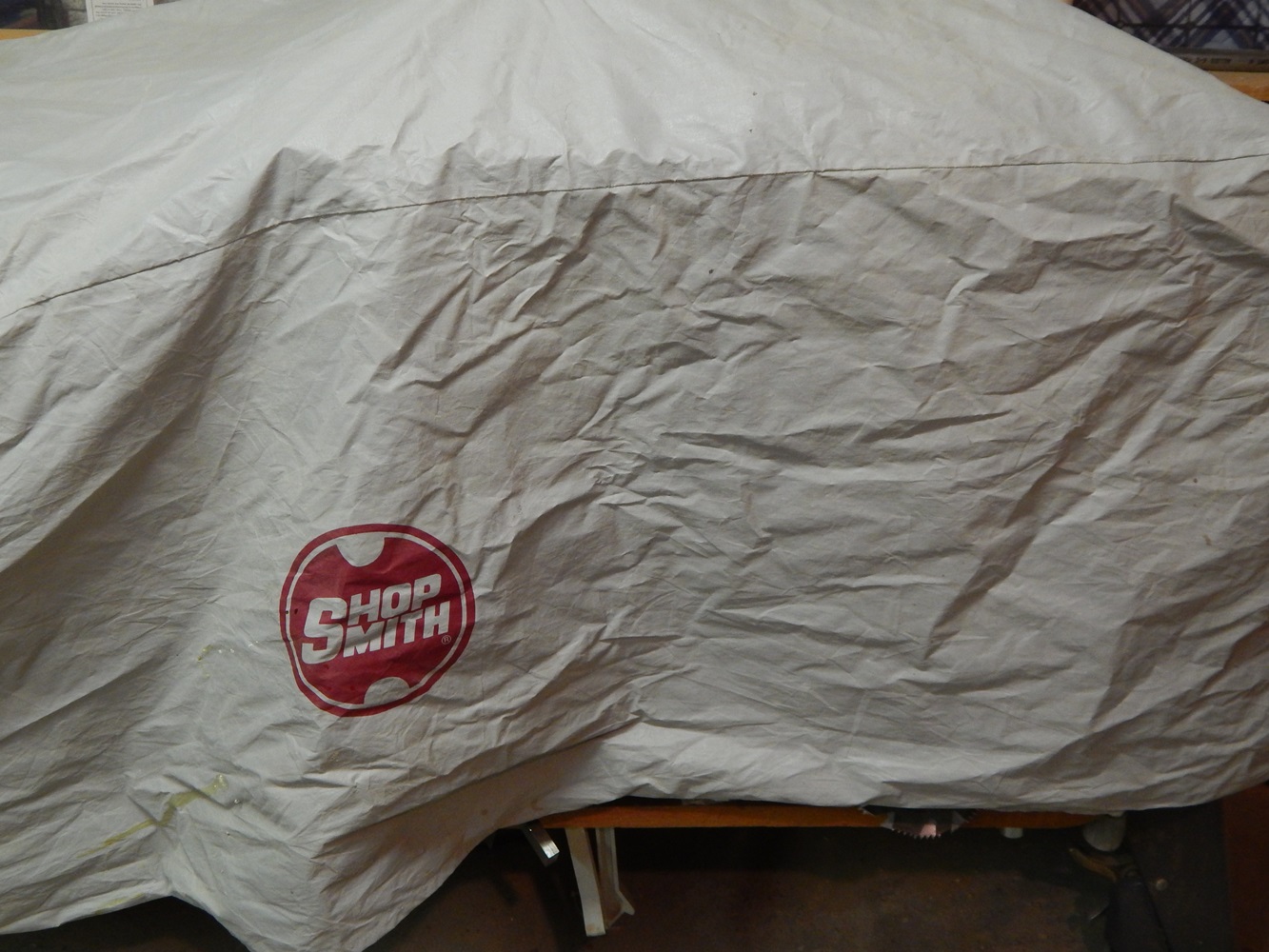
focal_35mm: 38
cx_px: 634
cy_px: 476
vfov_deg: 37.7
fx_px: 1393
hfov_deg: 49.0
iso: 400
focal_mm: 6.8
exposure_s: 1/30
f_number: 3.4
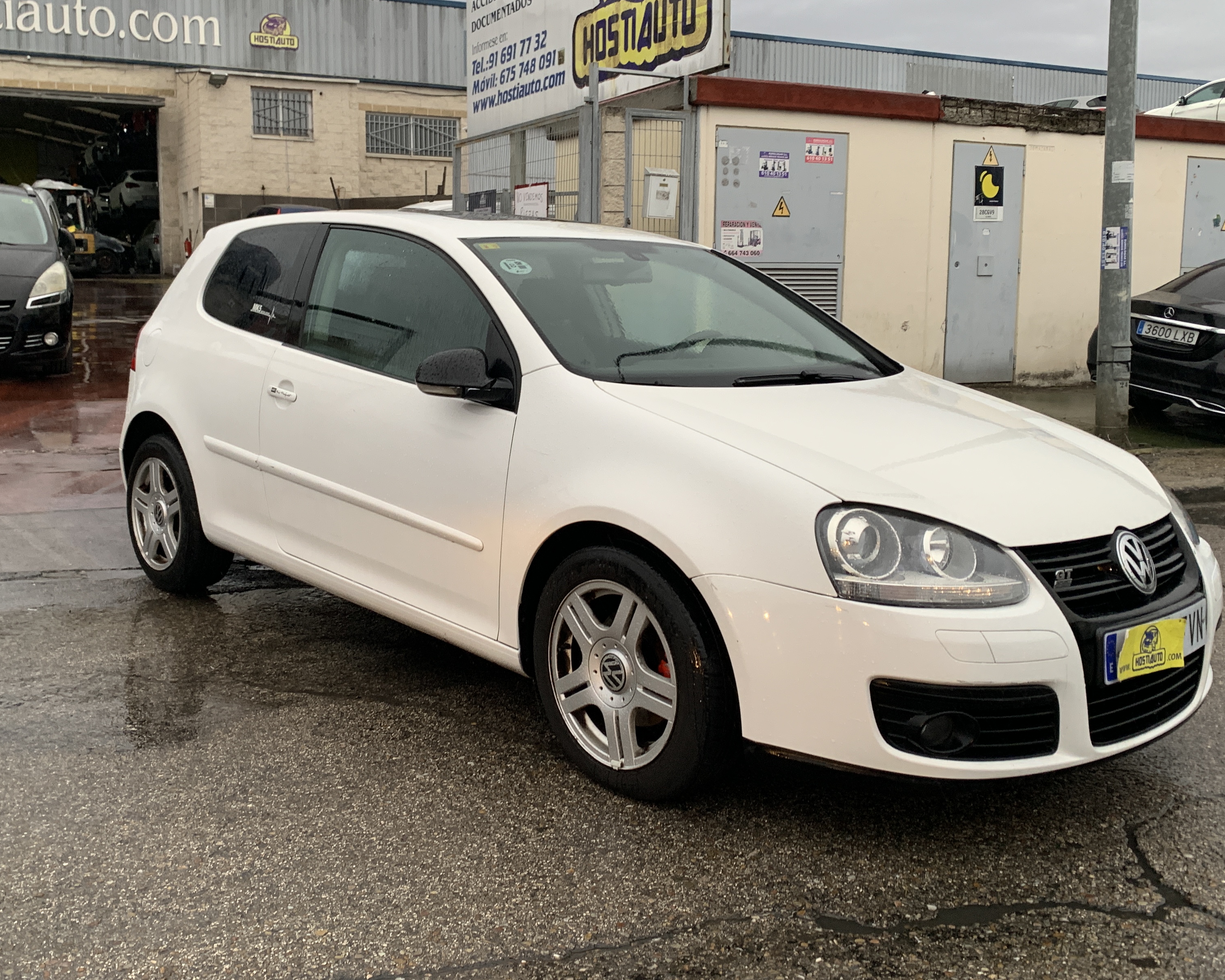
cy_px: 400
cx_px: 556
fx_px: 1233
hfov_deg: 52.8
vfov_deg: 43.2
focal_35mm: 34
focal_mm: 4.25
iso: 100
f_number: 1.8
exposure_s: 1/102
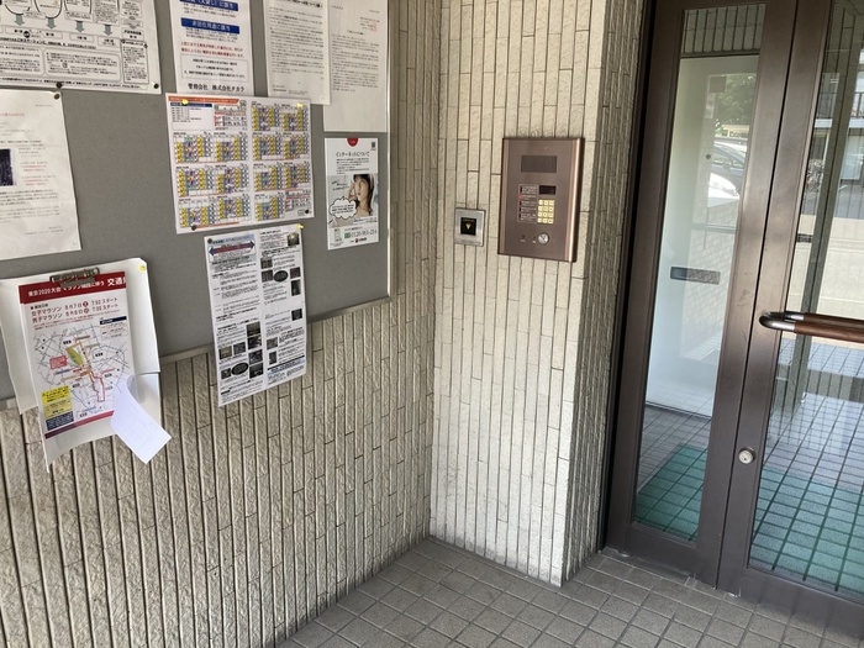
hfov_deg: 63.4
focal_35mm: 28
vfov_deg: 49.7
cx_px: 432
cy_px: 324
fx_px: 699
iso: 80
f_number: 1.8
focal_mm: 3.99
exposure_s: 1/60
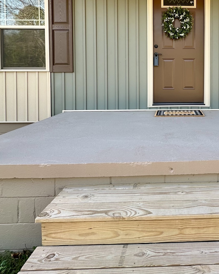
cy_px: 78
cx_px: 179
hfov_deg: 51.1
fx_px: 211
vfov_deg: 63.2
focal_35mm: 26
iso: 40
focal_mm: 2.22
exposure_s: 1/138
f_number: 2.2
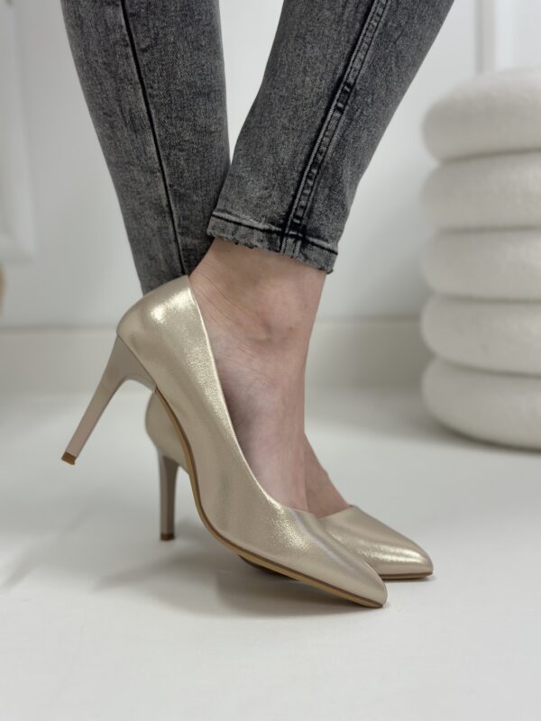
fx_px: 1000
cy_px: 360
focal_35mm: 48
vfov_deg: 39.7
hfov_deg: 30.3
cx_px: 270
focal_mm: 6.86
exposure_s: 1/100
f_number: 1.78
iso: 125
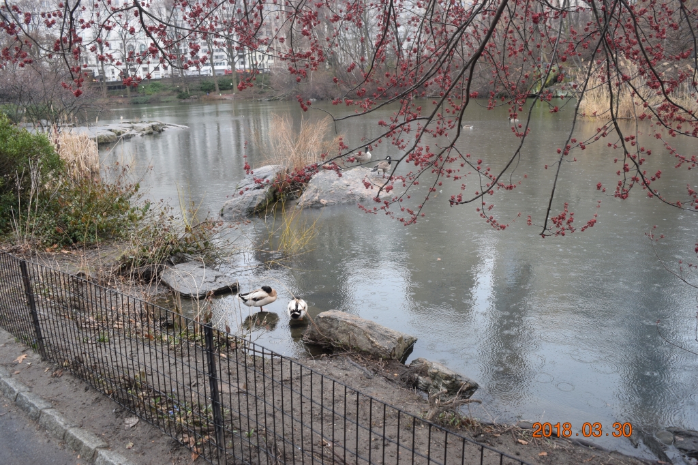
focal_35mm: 27
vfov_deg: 47.9
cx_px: 349
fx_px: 523
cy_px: 232
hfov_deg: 67.4
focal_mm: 18
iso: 400
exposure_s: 1/100
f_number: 5
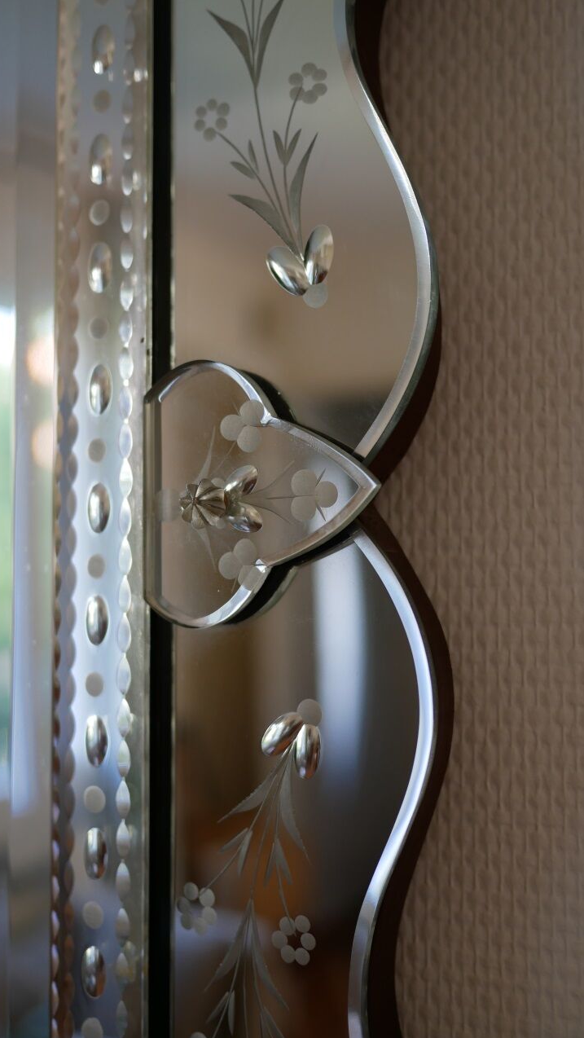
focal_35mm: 44
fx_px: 1211
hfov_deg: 27.1
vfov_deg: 46.4
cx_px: 265
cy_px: 522
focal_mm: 20
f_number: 1.8
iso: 200
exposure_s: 1/125
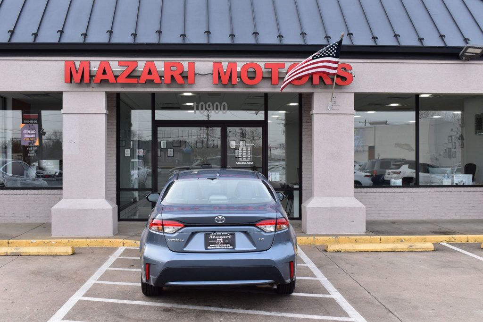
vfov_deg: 30.8
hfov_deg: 45.0
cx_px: 242
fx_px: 583
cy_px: 161
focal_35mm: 44
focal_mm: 29
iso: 400
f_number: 9
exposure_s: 1/160
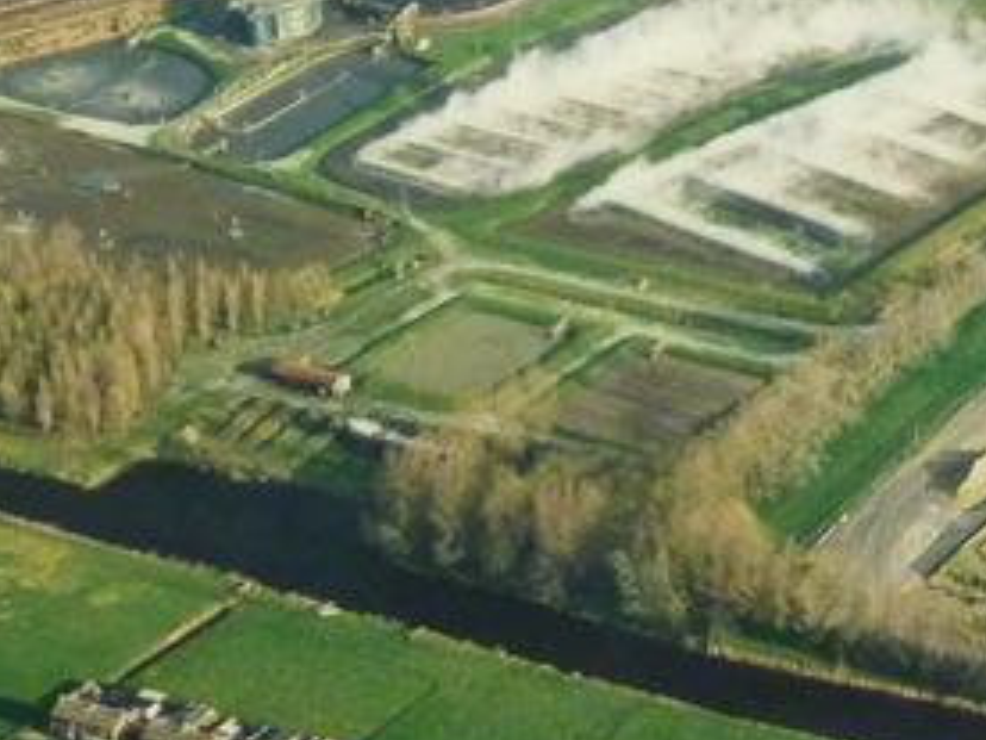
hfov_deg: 5.7
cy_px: 122
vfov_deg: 4.3
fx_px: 9912
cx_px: 1258
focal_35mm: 348
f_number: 4.3
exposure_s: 1/30
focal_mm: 15.8
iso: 400
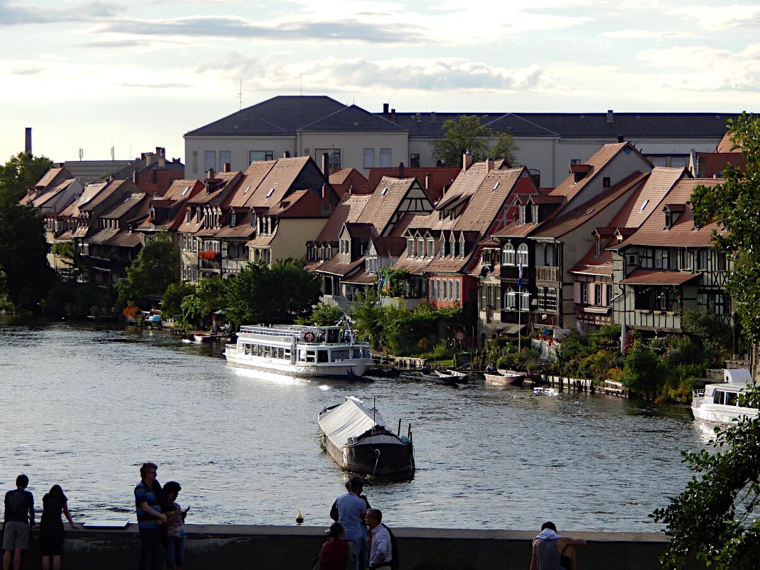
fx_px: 2898
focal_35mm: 132
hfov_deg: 14.9
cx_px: 380
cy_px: 285
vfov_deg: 11.2
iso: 125
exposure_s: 1/400
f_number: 4.8
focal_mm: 23.4
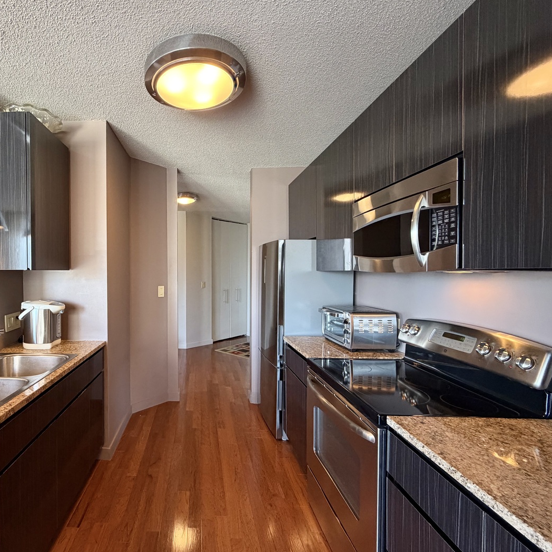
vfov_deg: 84.0
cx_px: 187
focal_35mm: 17
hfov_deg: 81.3
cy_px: 279
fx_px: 307
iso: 400
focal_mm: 2.22
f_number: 2.2
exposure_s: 1/60
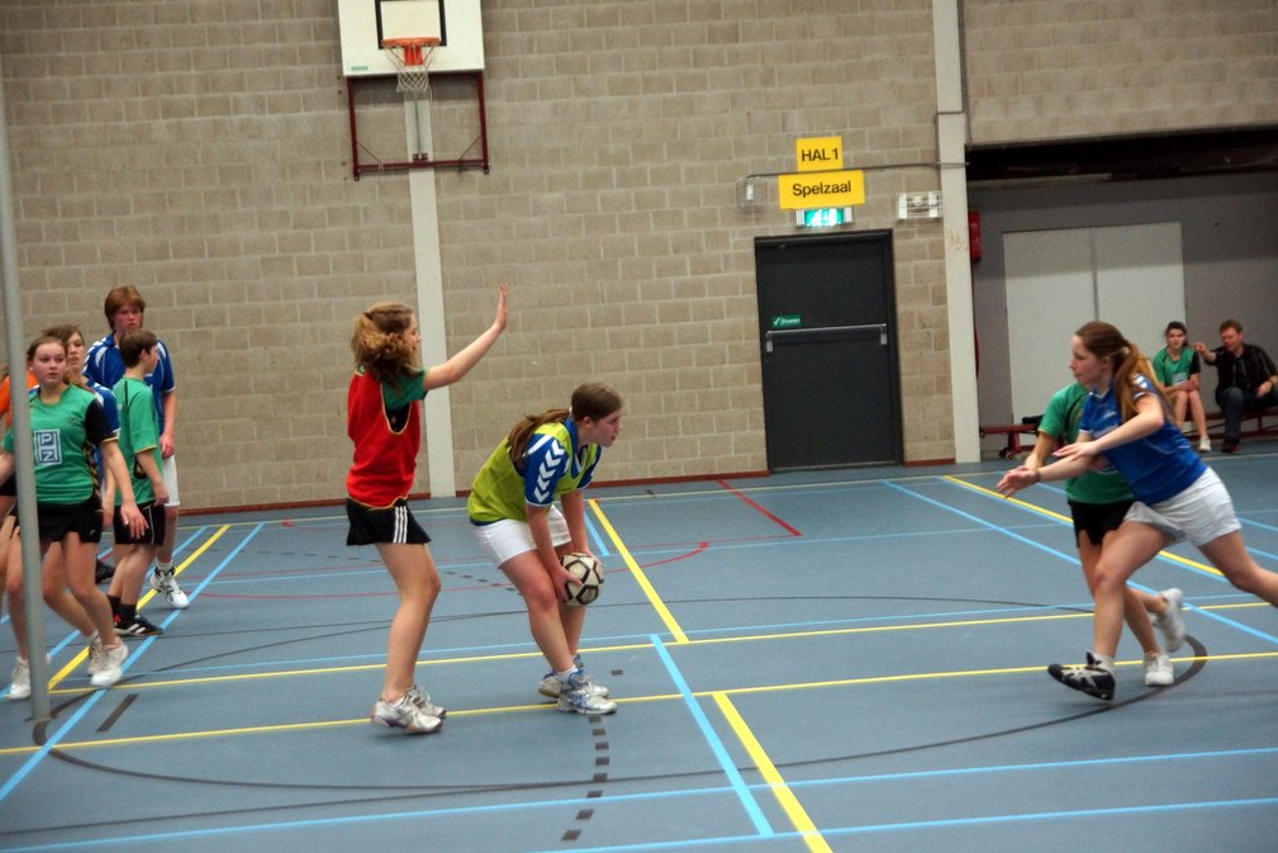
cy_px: 428
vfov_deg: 19.9
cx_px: 645
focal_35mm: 69
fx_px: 2432
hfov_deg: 29.4
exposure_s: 1/320
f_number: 2.8
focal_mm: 45
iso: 1600
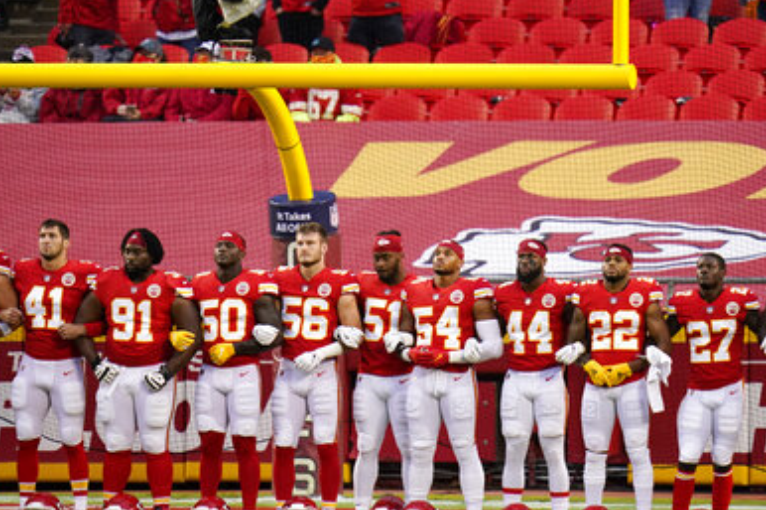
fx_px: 15802
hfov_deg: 2.8
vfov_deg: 1.8
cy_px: 249
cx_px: 433
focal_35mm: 743
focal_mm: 560
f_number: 4
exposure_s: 1/2000
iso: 2500
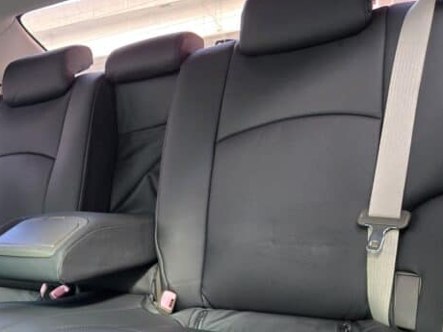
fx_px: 512
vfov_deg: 34.8
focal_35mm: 40
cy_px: 267
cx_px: 103
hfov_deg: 45.0
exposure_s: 1/100
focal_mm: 5.4
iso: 500
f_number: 1.8
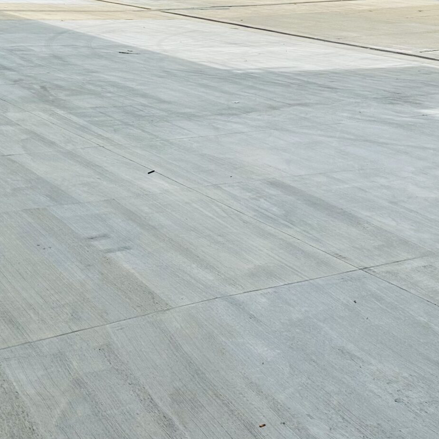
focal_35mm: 59
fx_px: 847
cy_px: 81
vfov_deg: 28.4
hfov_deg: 28.9
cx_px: 159
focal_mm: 6.86
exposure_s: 1/6211
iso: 80
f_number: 1.78
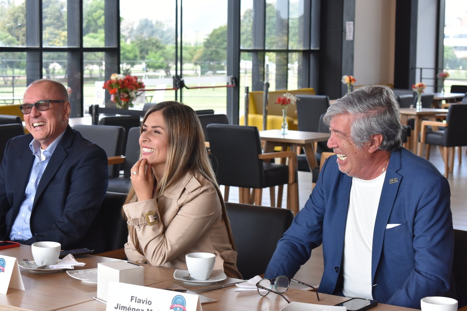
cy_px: 156
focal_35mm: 82
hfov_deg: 24.6
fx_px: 1070
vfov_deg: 16.6
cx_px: 234
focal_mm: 55
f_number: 6.3
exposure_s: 1/160
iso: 800
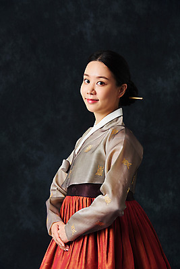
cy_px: 134
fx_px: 1274
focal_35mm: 170
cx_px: 90
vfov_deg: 12.1
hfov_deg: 8.1
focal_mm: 170
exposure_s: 1/125
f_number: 11
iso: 100
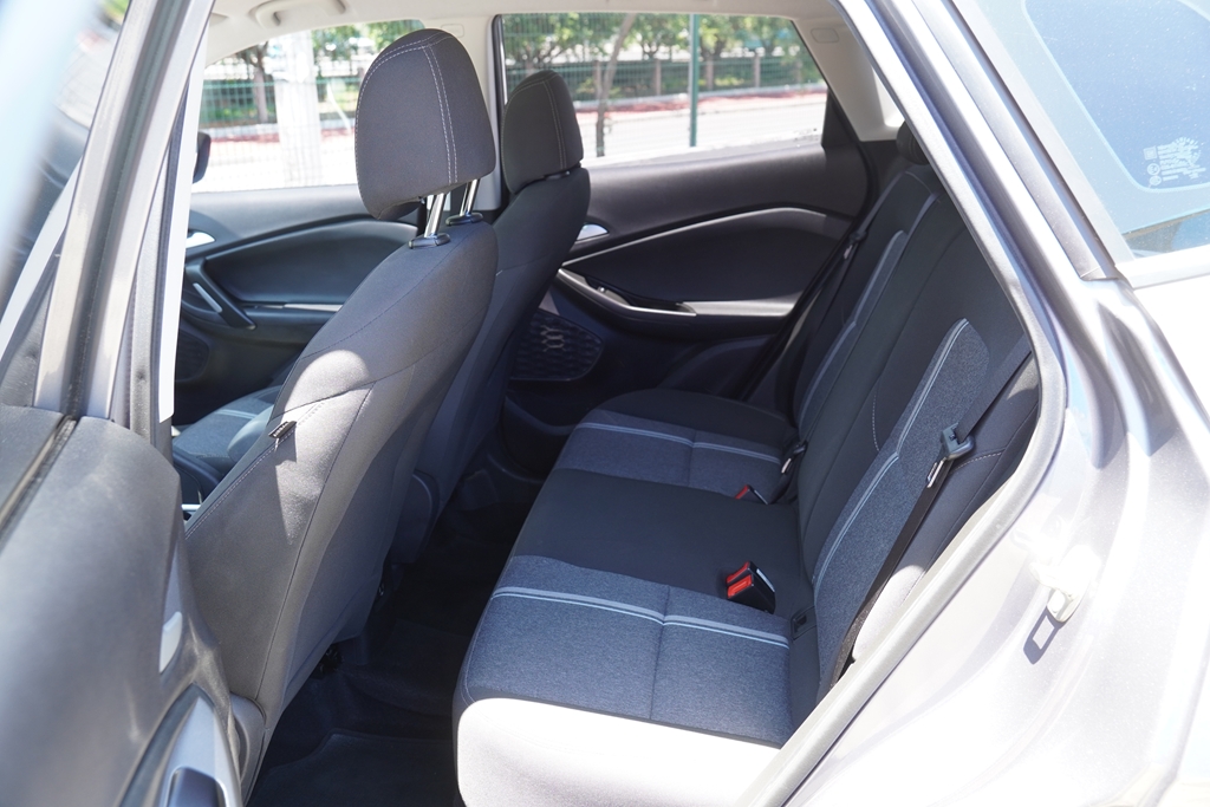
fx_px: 1008
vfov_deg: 43.6
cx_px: 605
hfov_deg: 61.9
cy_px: 404
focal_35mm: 30
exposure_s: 1/60
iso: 250
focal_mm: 20
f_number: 4
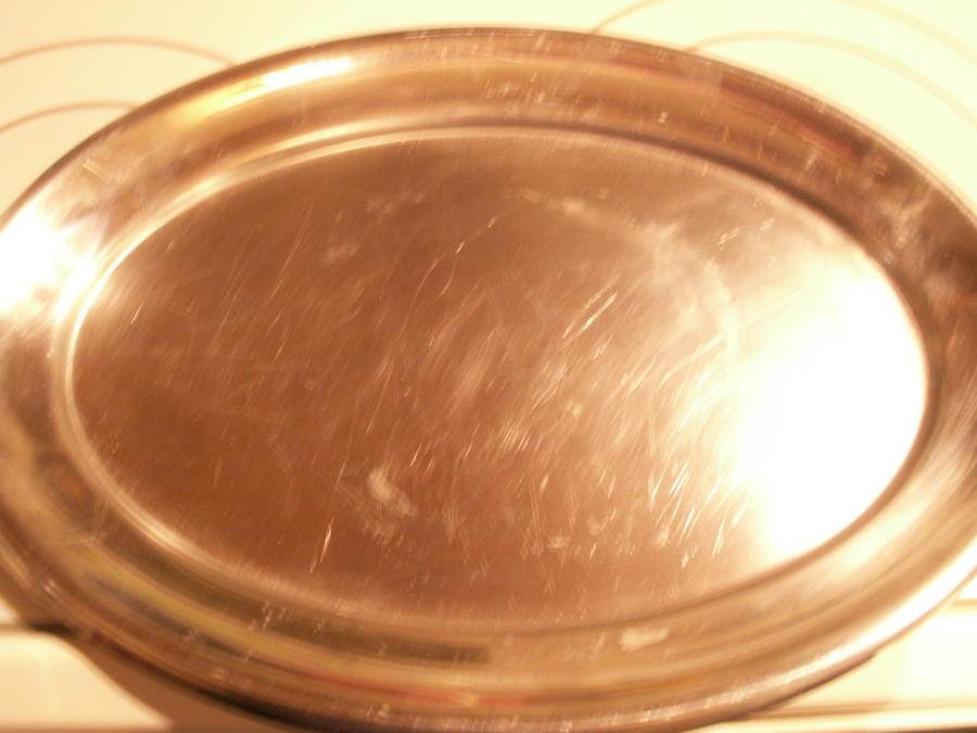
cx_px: 488
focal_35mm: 35
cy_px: 366
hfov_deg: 52.6
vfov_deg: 40.7
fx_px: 988
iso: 160
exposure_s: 1/2
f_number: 2.8
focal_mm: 5.86
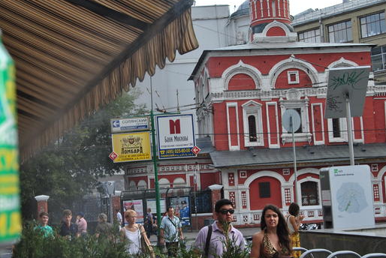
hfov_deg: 28.4
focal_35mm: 71
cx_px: 156
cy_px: 120
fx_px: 762
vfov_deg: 19.2
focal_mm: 38
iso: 200
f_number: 9
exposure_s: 1/160
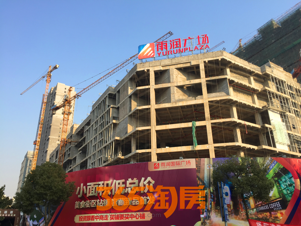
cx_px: 150
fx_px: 252
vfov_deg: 48.2
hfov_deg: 61.7
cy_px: 113
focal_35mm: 29
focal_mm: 4.15
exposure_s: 1/860
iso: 32
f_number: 2.2
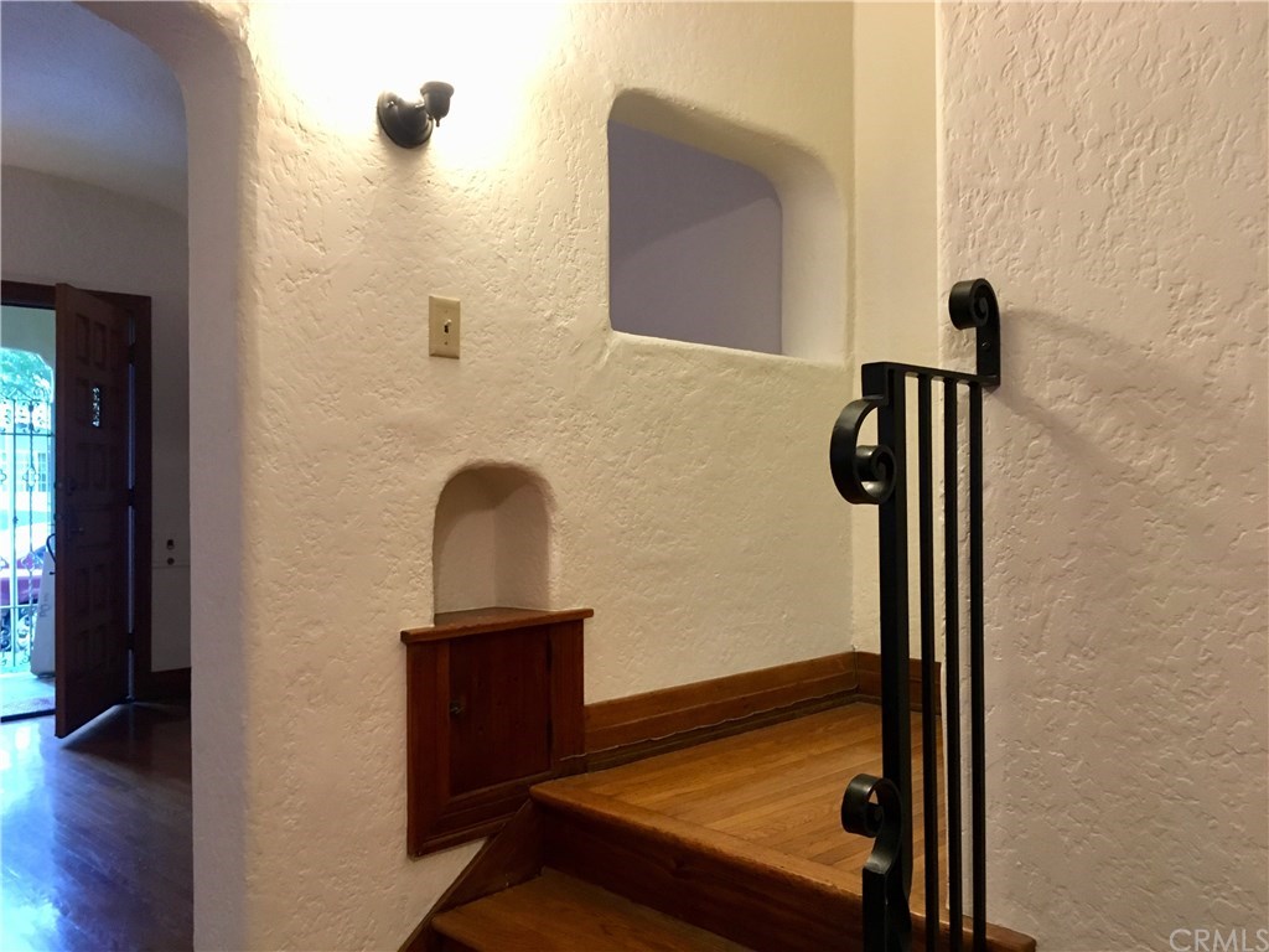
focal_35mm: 29
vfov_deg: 48.2
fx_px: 1063
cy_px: 476
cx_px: 634
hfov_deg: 61.7
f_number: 2.2
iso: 200
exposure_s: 1/24
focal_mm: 4.15
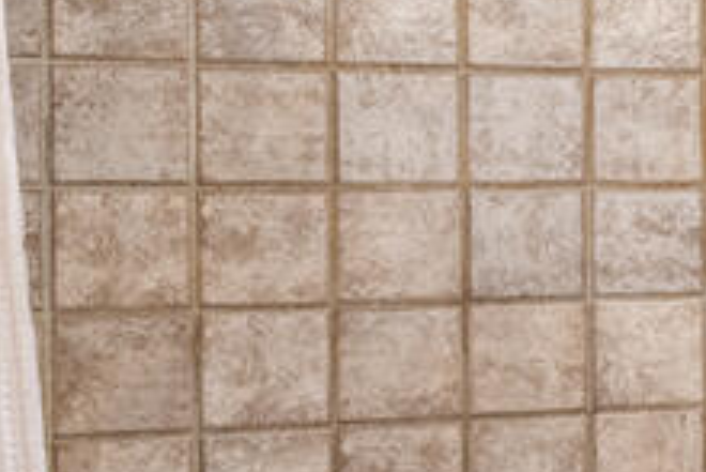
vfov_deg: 13.6
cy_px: 209
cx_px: 1300
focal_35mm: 101
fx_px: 1977
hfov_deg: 16.6
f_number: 8
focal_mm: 18.5
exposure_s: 1.6
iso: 200
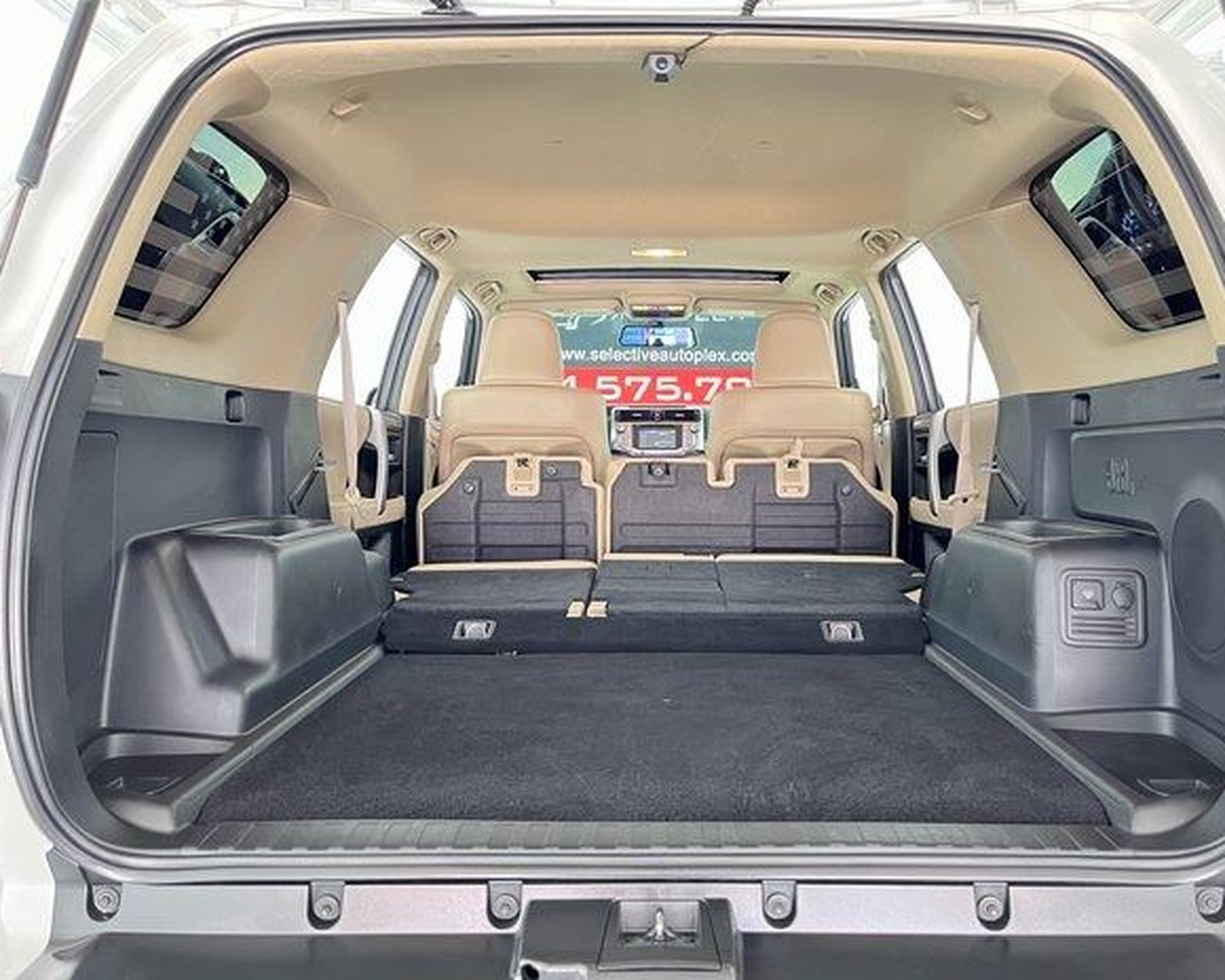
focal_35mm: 28
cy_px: 475
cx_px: 663
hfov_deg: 62.1
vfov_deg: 51.5
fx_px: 1015
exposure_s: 1/40
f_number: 1.6
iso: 500
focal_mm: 5.1
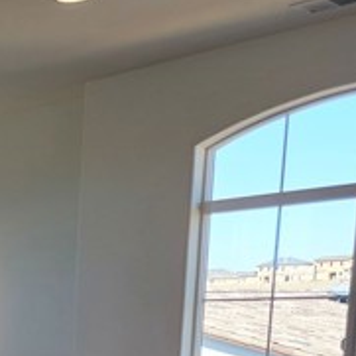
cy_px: 457
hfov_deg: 19.6
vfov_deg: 21.0
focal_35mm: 75
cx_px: -197
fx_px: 873
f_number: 1.8
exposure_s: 1/120
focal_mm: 6.7
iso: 20
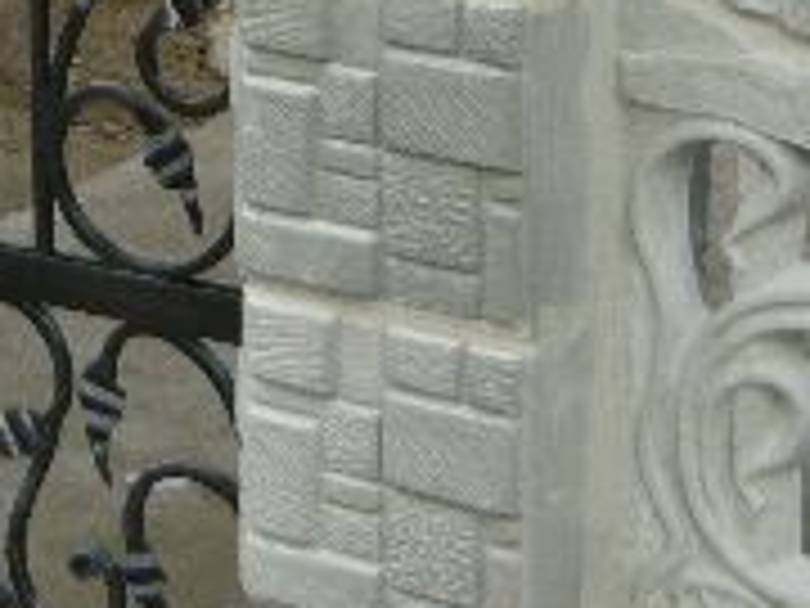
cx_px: -54
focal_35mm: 147
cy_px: -653
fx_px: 3440
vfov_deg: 9.4
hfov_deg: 13.2
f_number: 2.8
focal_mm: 5.5
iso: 100
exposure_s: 1/500
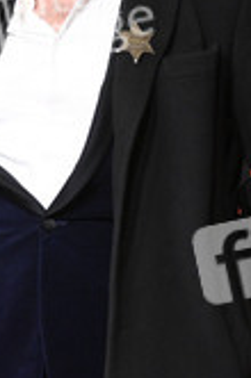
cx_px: 103
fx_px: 1974
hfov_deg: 7.3
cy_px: 137
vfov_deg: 11.0
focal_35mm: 188
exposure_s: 1/200
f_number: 5
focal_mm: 78
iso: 5000
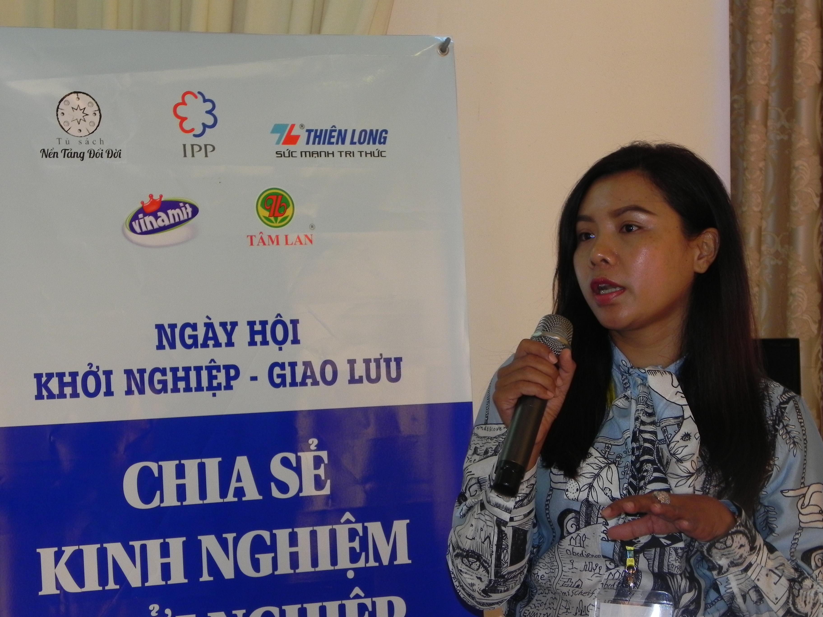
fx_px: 3067
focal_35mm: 129
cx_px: 412
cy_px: 308
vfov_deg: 11.5
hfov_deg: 15.3
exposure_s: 1/30
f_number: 4.5
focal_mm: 23
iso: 200
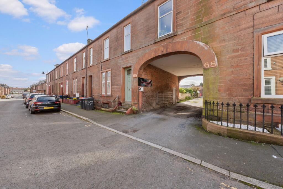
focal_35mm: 12
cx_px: 142
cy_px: 94
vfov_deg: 90.1
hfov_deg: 112.6
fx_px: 94
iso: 800
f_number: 20
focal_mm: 12
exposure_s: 1/25
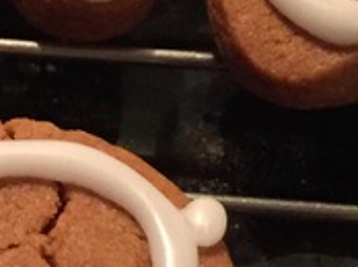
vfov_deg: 8.7
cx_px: -202
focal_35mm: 171
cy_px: 74
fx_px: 1766
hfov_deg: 11.1
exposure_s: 1/24
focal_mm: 4.15
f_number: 2.2
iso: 250
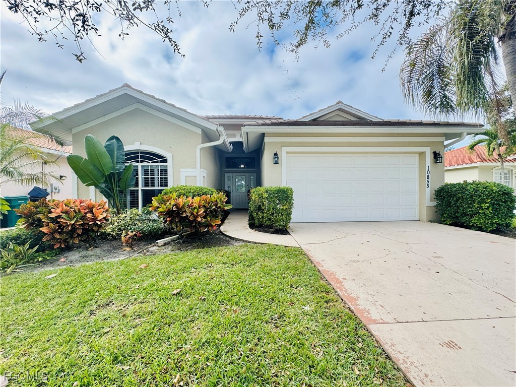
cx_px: 258
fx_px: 209
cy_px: 194
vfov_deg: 85.7
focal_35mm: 14
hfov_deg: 102.1
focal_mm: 2.22
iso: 40
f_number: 2.2
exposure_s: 1/418
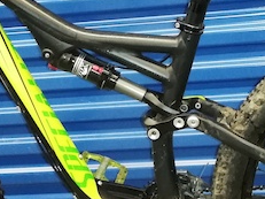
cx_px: 151
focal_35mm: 90
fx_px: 689
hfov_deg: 21.8
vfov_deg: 16.4
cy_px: 102
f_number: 2.2
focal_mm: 3.81
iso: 640
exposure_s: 1/20
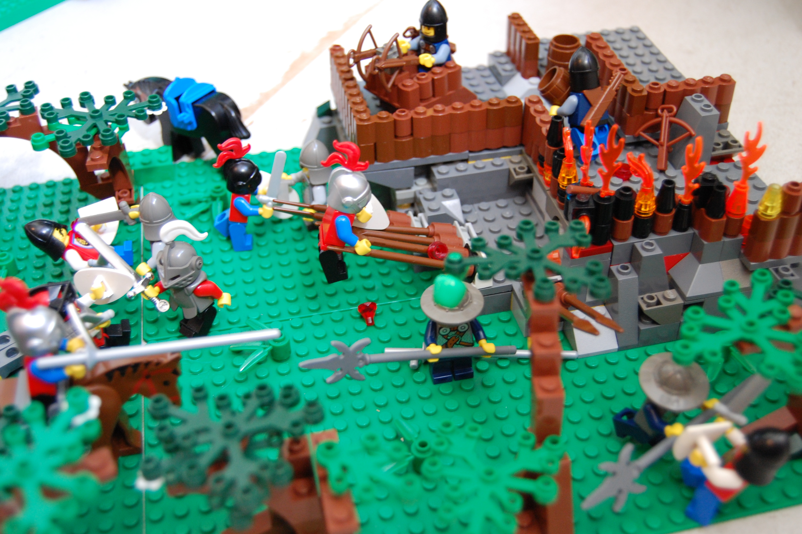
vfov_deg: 31.8
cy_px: 267
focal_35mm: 42
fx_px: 935
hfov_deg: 46.4
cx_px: 401
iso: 800
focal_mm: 28
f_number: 4.2
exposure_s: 1/20
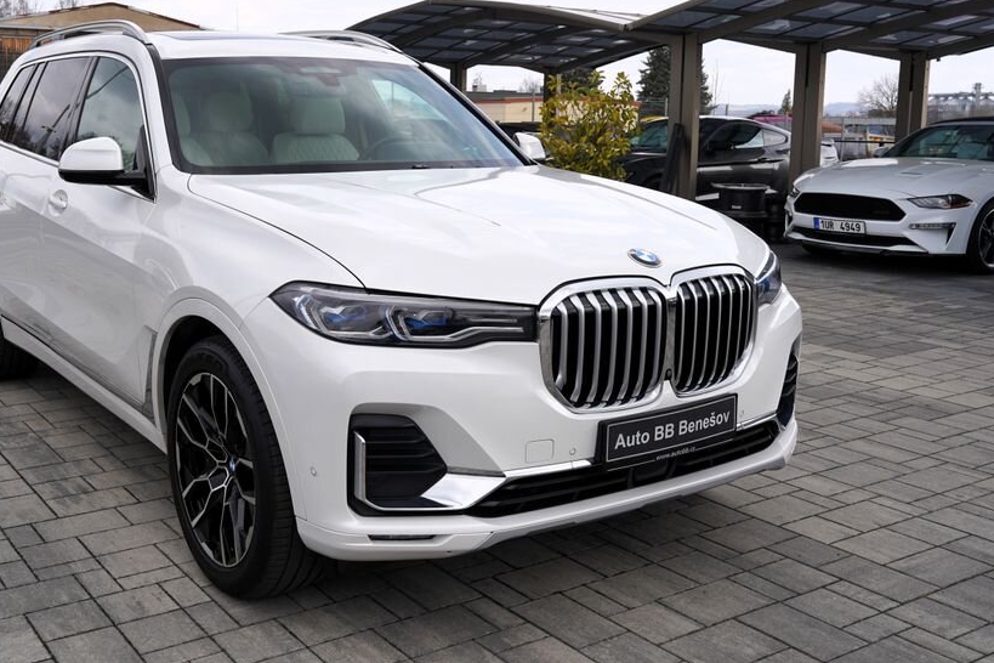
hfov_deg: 48.2
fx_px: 1104
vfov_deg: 33.3
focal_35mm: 40
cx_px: 394
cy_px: 264
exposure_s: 1/250
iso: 100
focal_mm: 32
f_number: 7.1
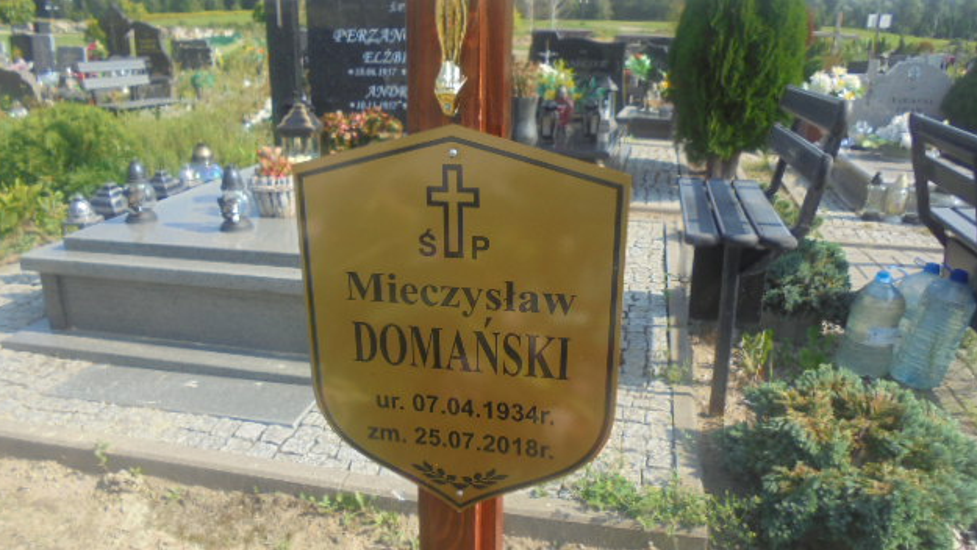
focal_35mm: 29
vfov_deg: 40.2
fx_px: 752
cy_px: 288
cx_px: 480
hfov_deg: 66.0
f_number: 3.5
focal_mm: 4.6
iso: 100
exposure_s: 1/500
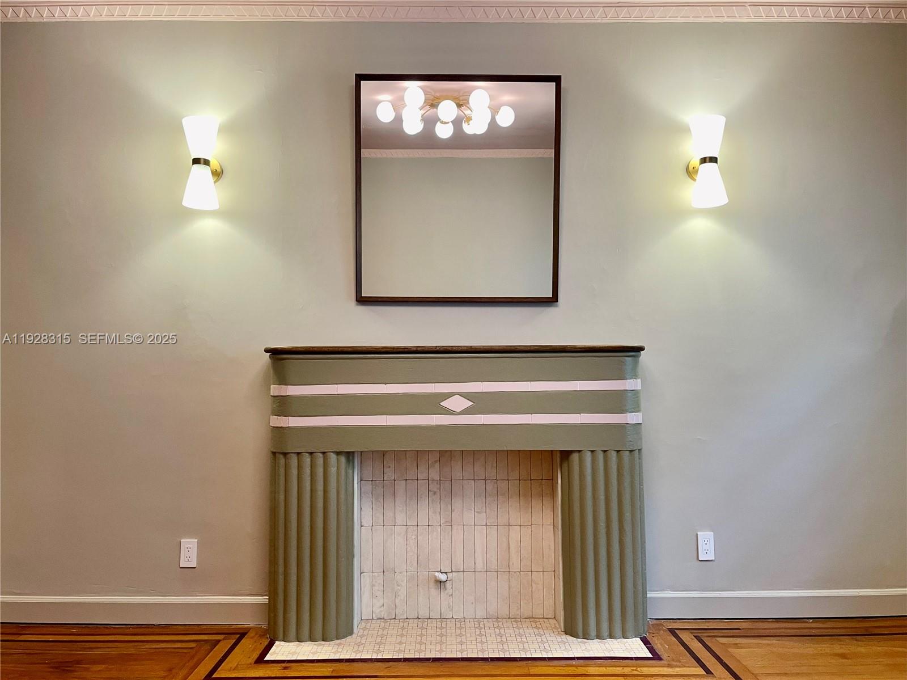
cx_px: 454
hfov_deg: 67.3
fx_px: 681
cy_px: 340
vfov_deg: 53.0
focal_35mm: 26
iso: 100
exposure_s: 1/60
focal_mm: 4.2
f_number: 1.6
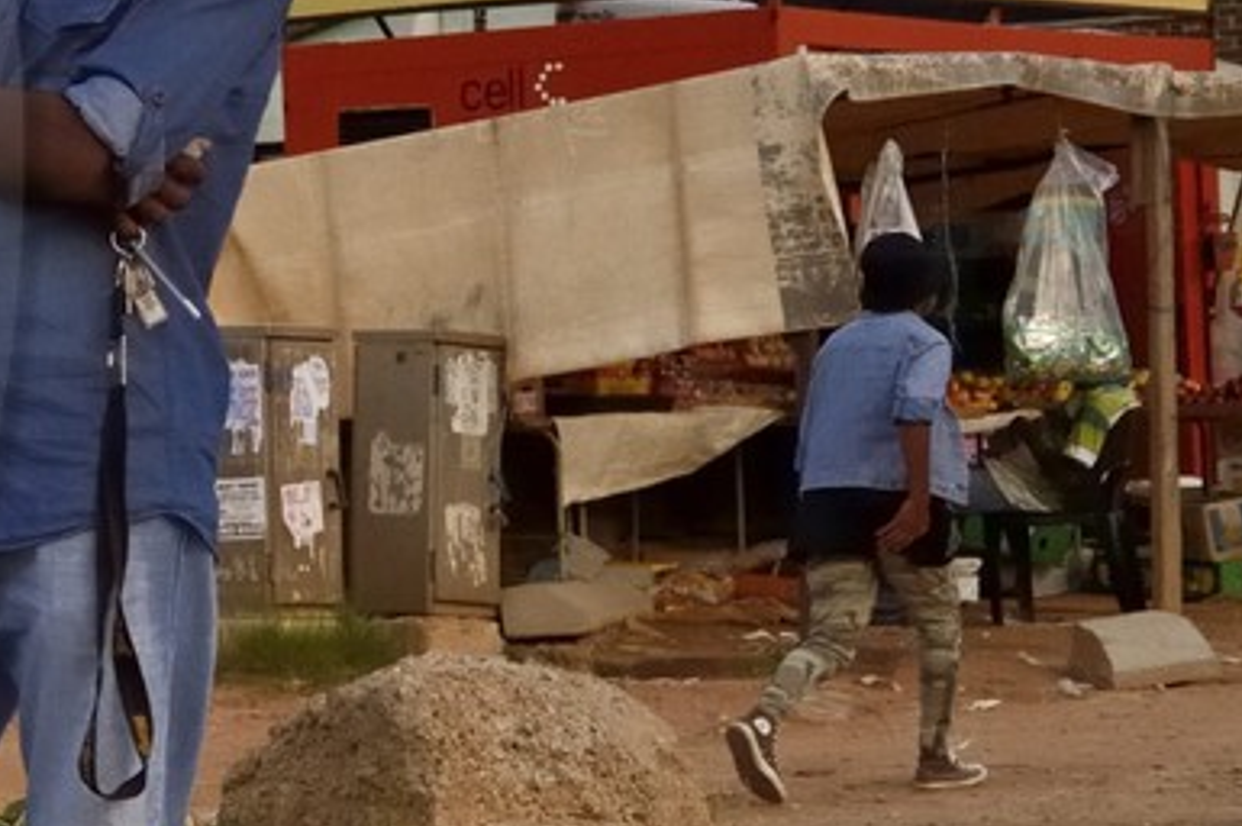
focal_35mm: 158
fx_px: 5446
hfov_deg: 11.6
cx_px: -1307
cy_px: 161
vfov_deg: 8.7
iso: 800
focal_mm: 38
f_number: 13
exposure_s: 1/500
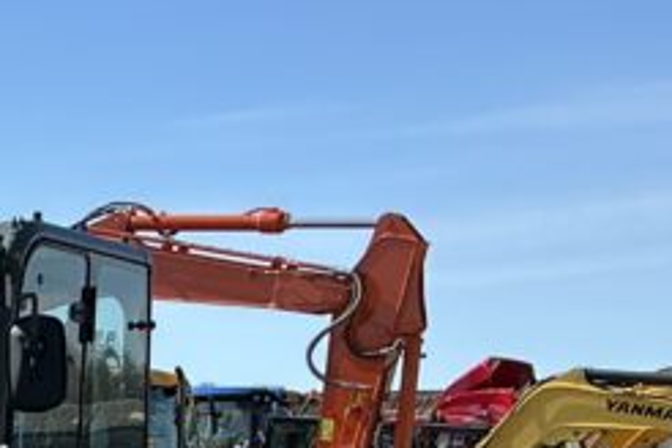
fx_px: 2258
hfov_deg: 14.8
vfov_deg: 10.8
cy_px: 732
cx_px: -524
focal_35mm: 121
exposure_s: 1/1675
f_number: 1.8
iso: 25
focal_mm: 3
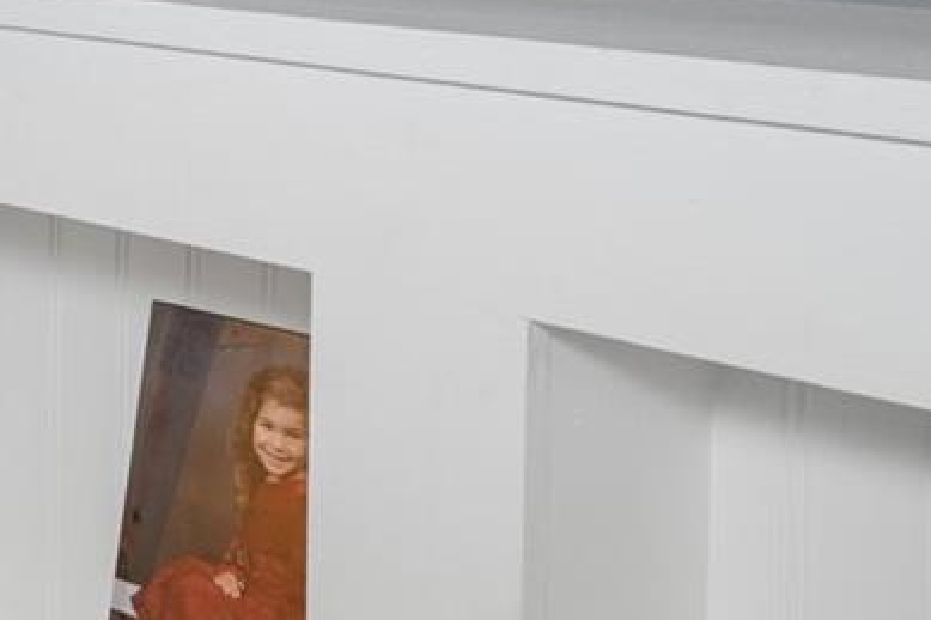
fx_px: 1809
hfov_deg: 22.7
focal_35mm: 70
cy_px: -211
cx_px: -517
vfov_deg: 18.0
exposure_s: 1/2
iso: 320
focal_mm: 17
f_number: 8
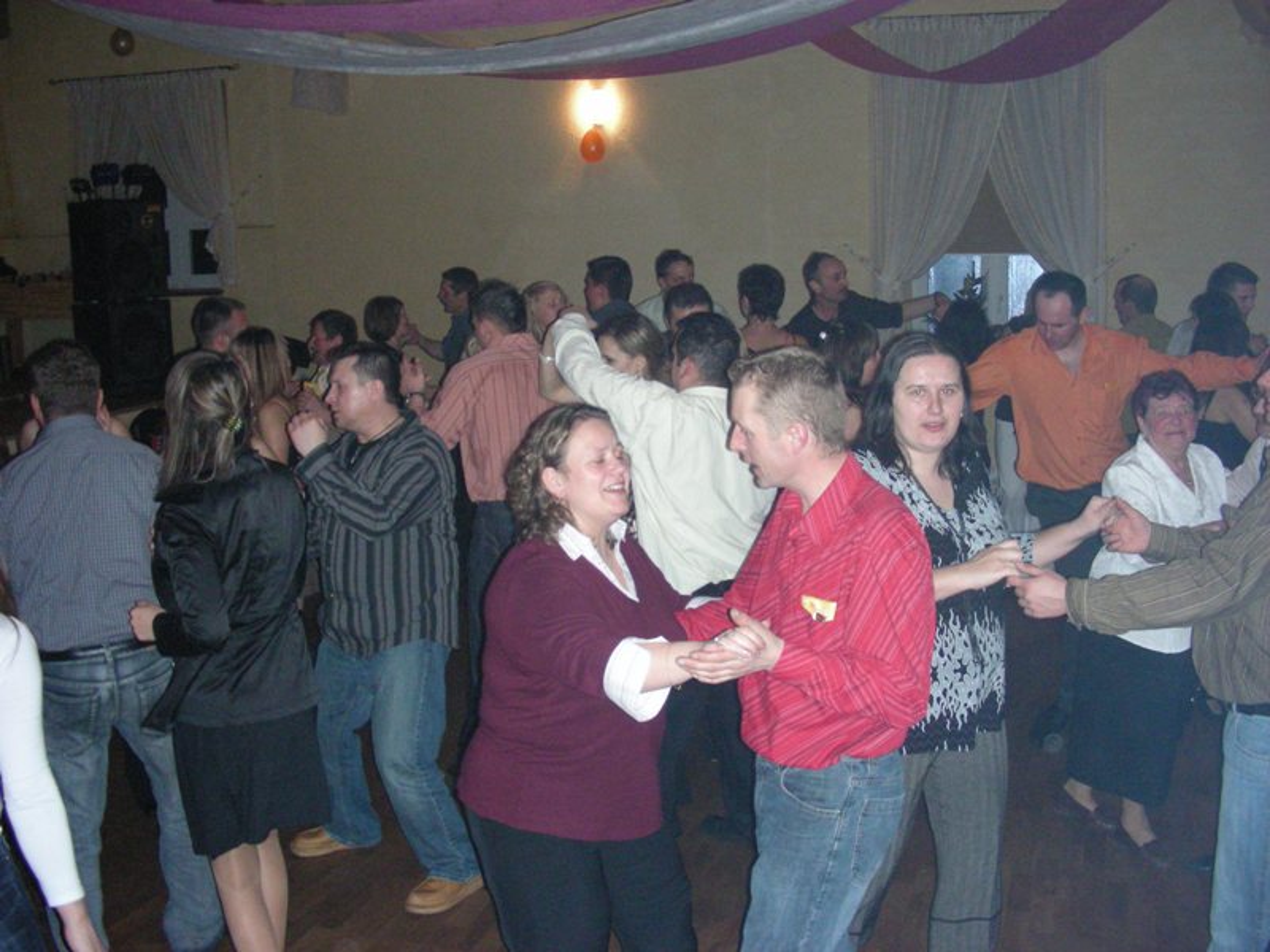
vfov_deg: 37.7
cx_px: 635
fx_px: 1394
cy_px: 476
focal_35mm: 38
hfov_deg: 49.0
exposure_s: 1/60
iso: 389
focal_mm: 6.3
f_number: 3.5
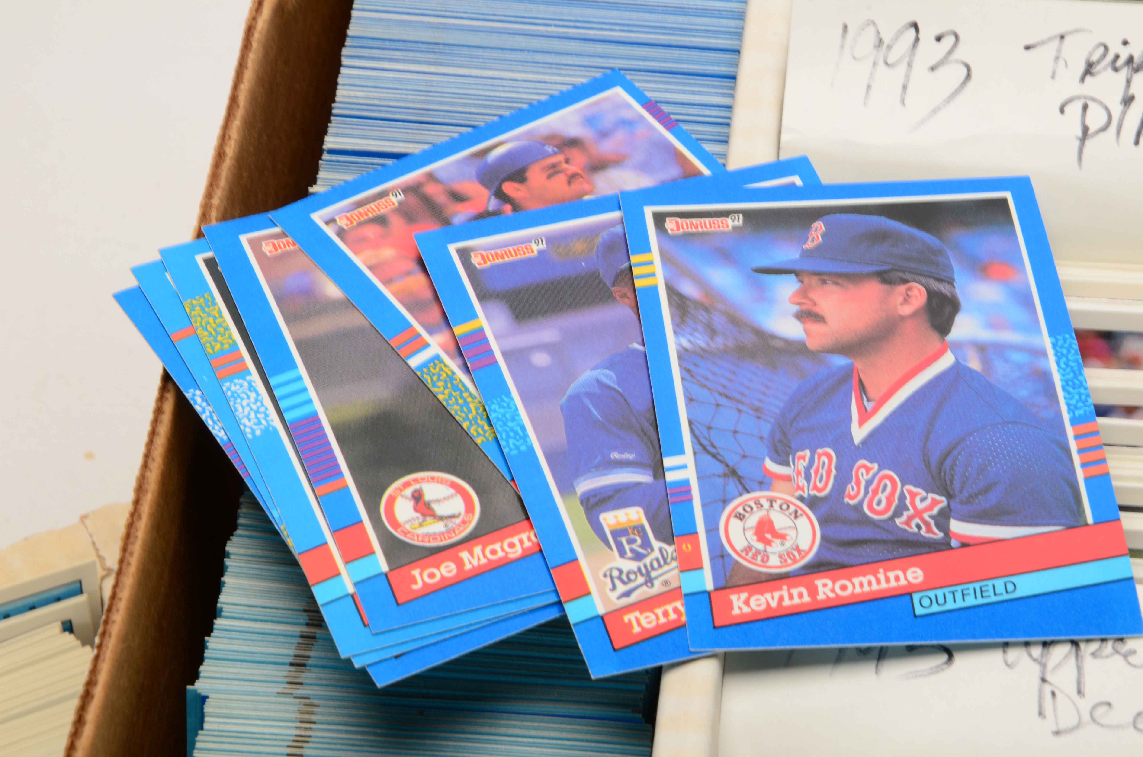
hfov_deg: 13.1
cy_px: 378
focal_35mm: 158
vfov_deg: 8.7
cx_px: 572
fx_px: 4990
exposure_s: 1/160
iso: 200
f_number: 20
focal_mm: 105
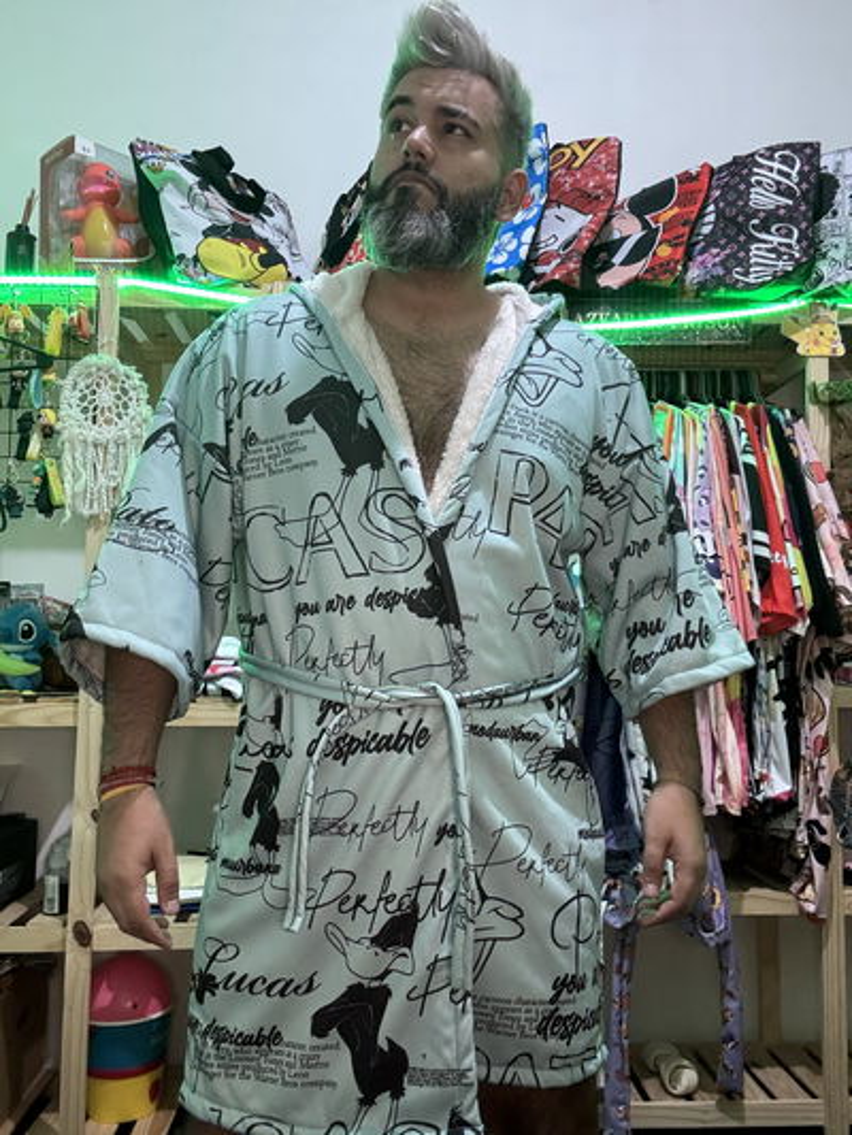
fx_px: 984
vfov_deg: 60.0
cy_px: 568
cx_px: 426
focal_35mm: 30
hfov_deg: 46.8
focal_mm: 2.69
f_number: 1.9
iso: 320
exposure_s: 1/25
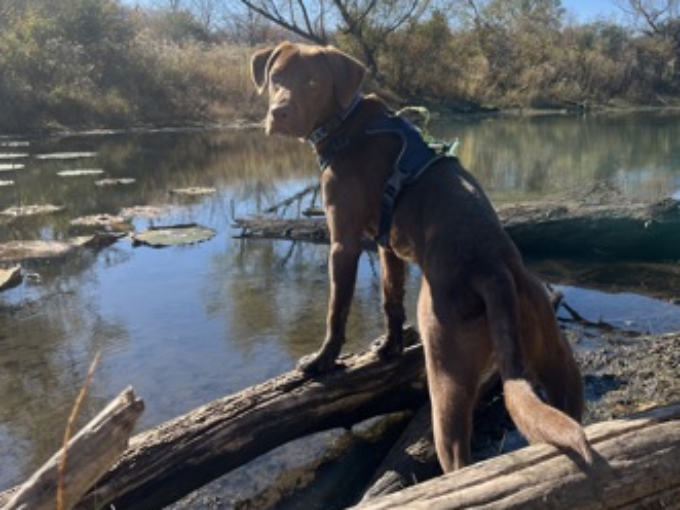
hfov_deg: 55.3
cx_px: 370
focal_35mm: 33
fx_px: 648
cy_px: 219
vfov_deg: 42.8
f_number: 1.6
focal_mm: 5.1
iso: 50
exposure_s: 1/1477
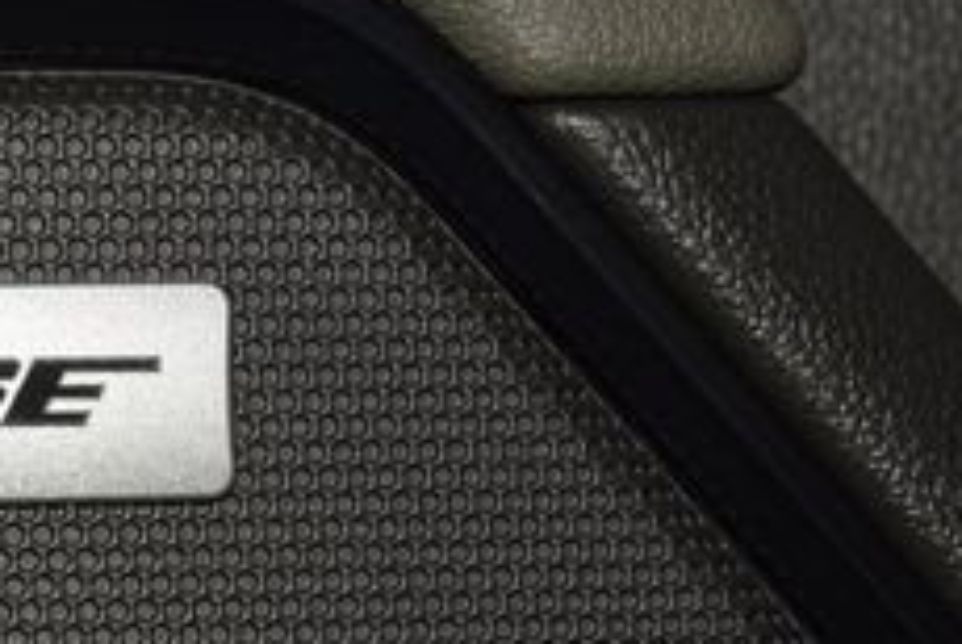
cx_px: -67
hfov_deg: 7.0
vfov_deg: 4.7
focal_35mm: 292
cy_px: 399
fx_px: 7813
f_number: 8
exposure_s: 1/125
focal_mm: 70
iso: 100
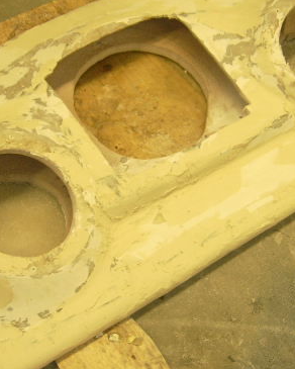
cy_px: 176
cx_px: 143
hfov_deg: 19.9
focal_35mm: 77
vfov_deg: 24.7
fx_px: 840
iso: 100
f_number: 3.1
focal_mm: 7.53
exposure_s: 1/60
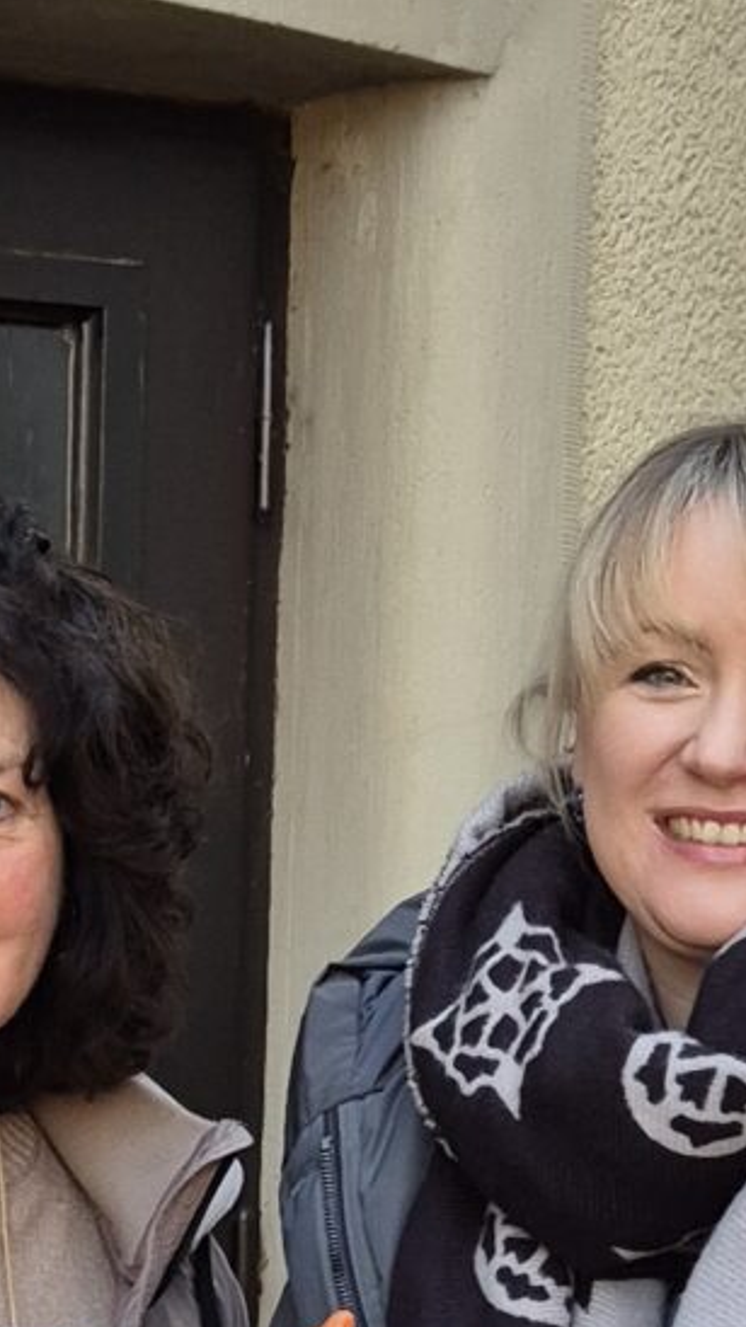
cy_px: 1356
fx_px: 4117
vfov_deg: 17.8
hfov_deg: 10.3
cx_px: 208
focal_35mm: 117
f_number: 1.8
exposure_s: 1/180
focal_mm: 5.4
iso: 160
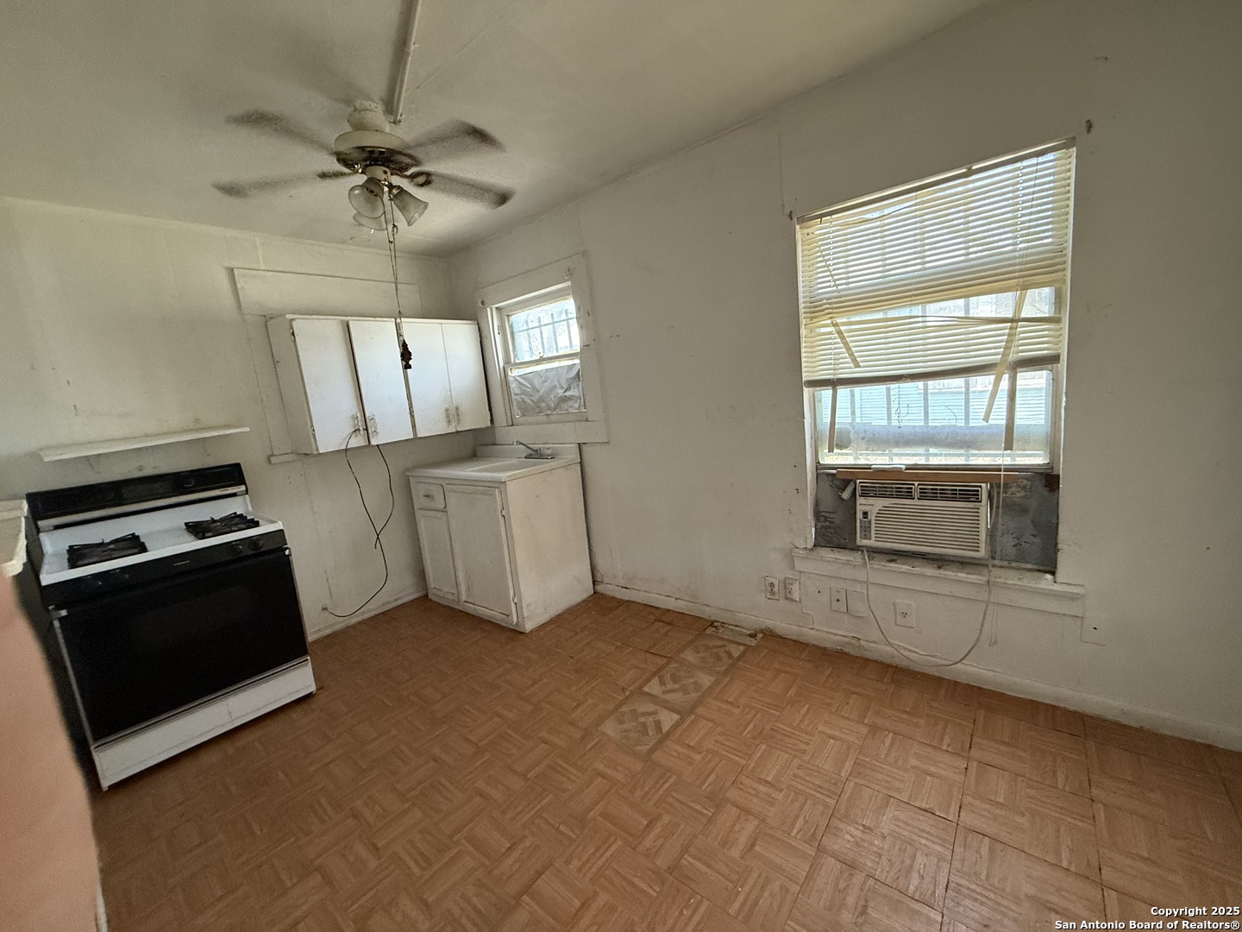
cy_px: 466
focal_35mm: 14
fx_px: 502
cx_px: 621
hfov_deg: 102.1
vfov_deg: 85.7
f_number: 2.2
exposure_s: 1/60
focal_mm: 2.22
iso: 400
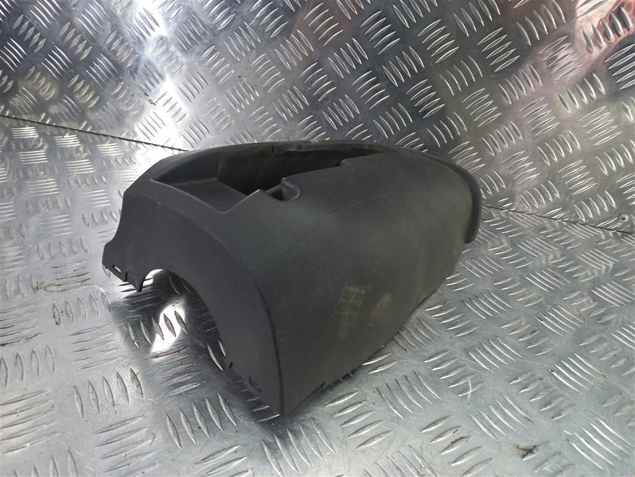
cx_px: 318
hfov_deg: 69.4
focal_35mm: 25
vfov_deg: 54.9
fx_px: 459
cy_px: 238
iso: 80
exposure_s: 1/50
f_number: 1.8
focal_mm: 4.6
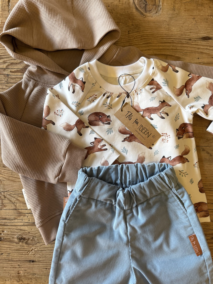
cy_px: 142
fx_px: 197
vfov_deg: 71.6
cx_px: 106
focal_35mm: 24
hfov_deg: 56.8
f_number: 1.78
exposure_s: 1/78
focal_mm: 6.76
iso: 200
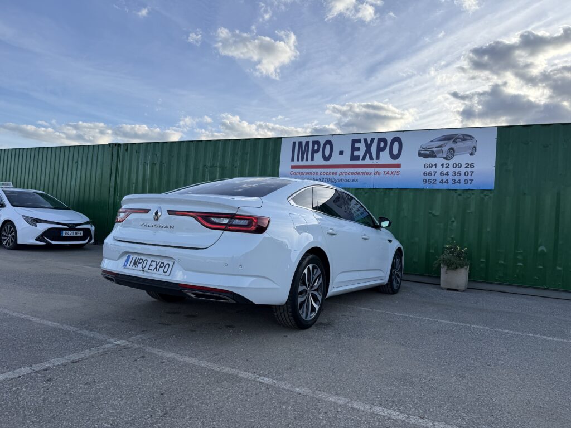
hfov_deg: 71.6
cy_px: 214
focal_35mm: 24
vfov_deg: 56.8
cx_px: 286
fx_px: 396
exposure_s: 1/2801
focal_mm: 6.76
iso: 80
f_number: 1.78
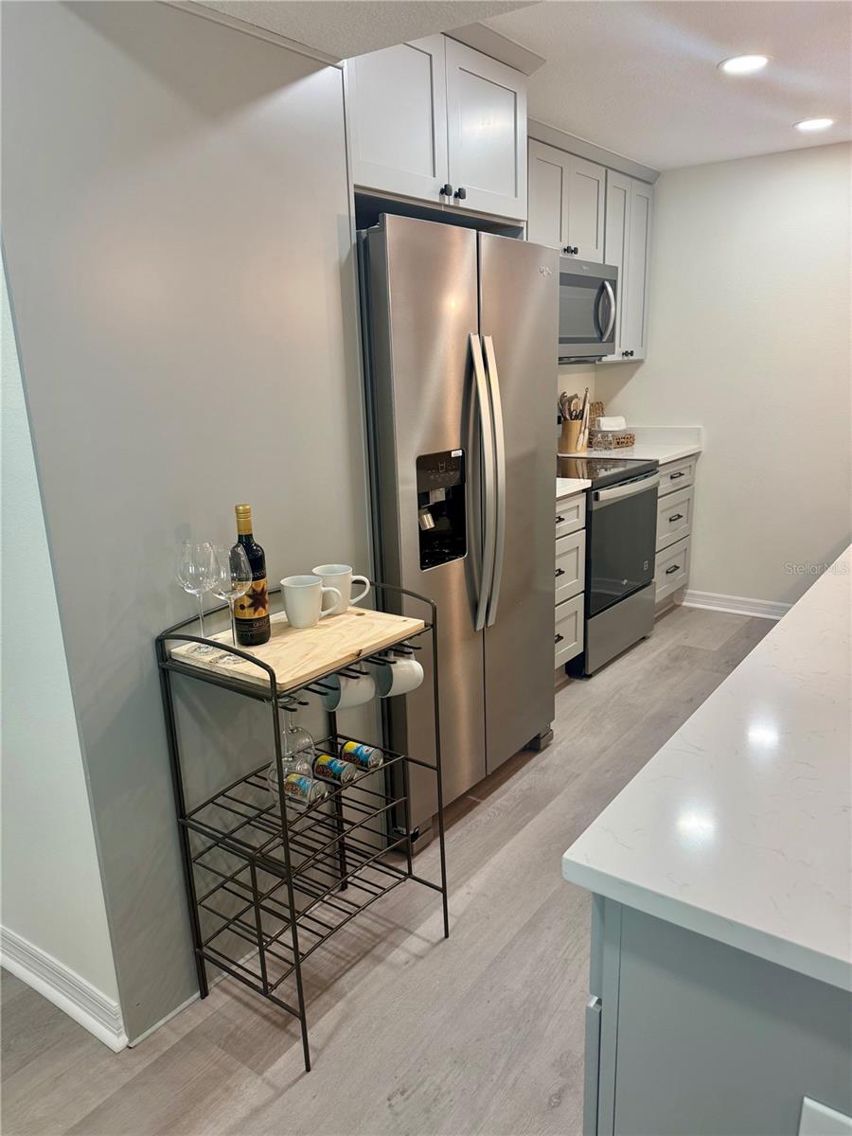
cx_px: 426
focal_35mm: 24
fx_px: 788
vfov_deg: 71.6
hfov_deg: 56.8
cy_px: 568
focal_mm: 6.76
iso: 160
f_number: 1.78
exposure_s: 1/120
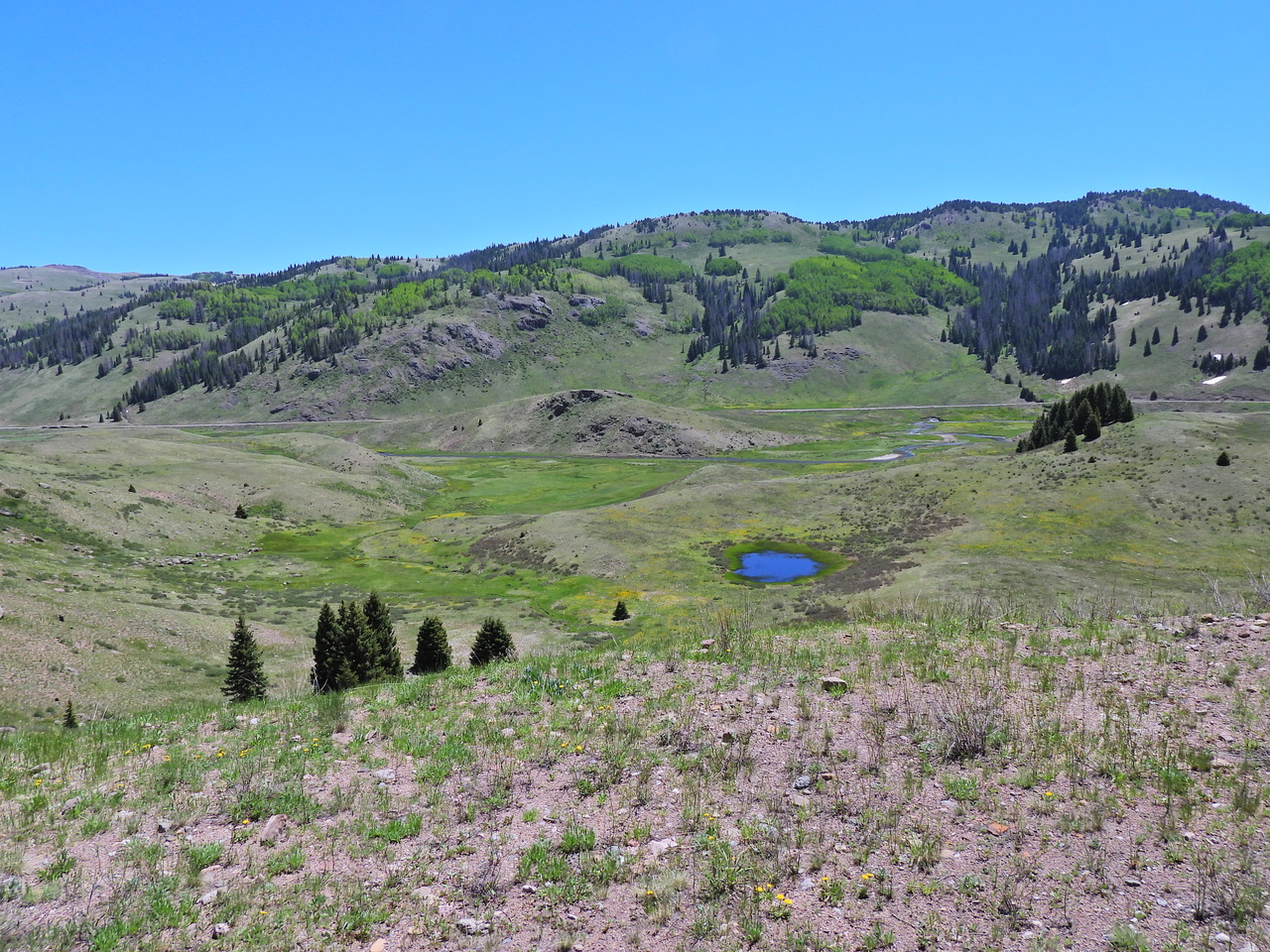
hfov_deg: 71.6
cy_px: 476
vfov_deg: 56.8
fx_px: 881
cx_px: 635
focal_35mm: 24
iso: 100
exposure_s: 1/2000
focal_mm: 4.3
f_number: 2.8
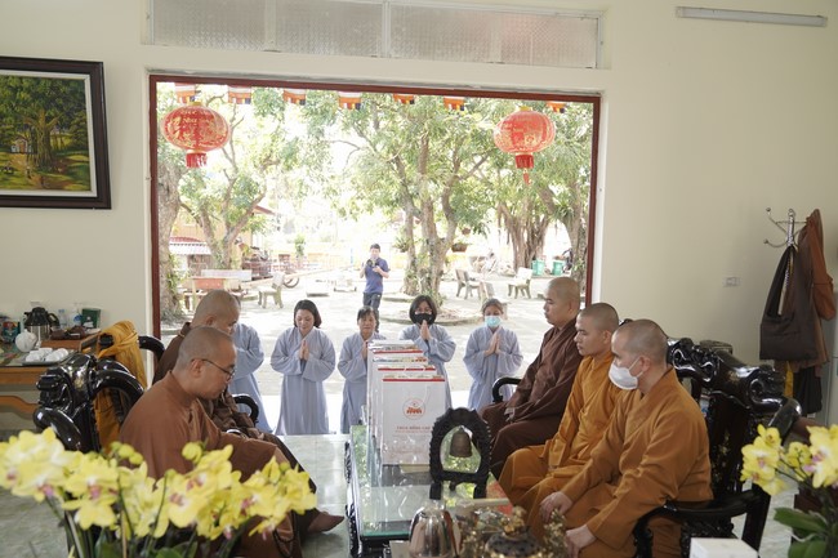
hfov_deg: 65.5
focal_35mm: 28
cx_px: 419
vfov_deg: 46.4
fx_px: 652
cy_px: 279
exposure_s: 1/125
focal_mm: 28
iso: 400
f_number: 3.2
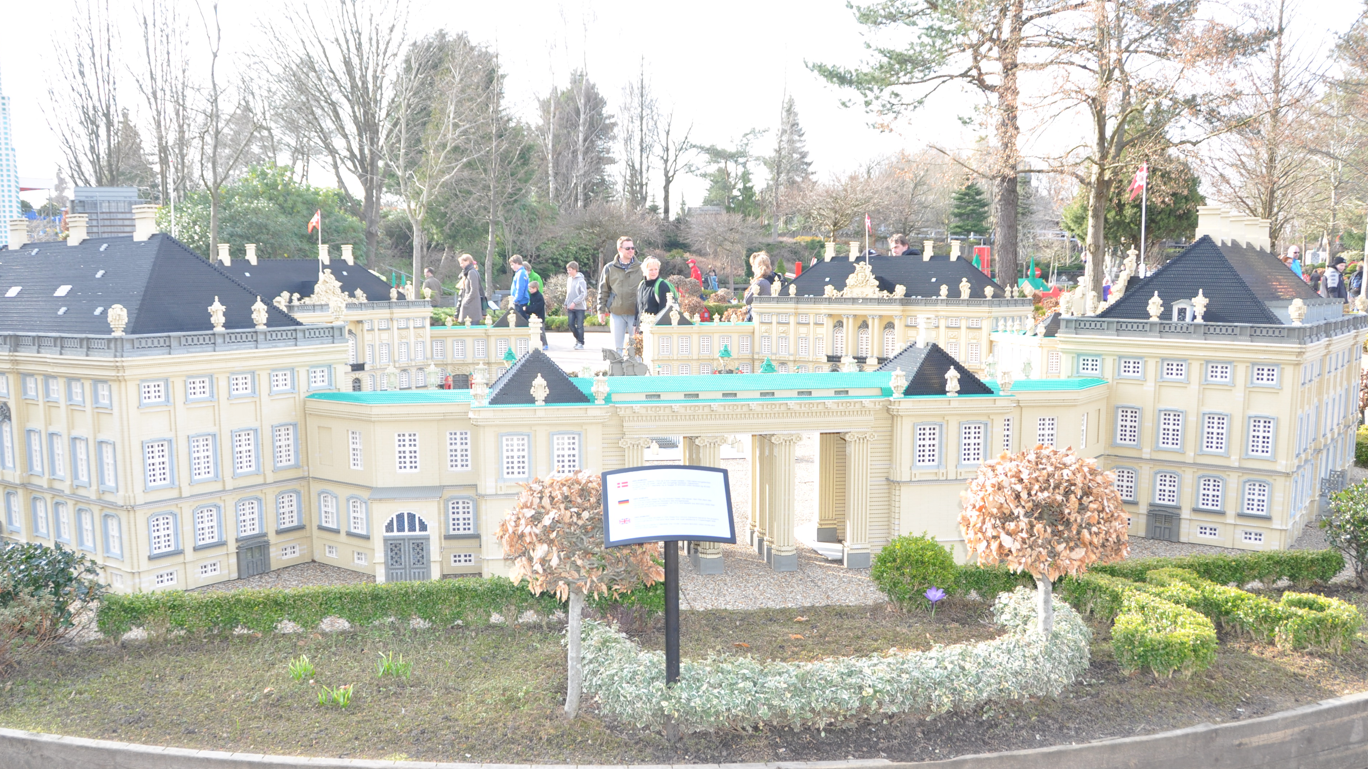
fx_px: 1161
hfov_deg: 61.0
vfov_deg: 36.6
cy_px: 441
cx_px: 678
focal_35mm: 32
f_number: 3.5
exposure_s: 1/200
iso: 200
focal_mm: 18
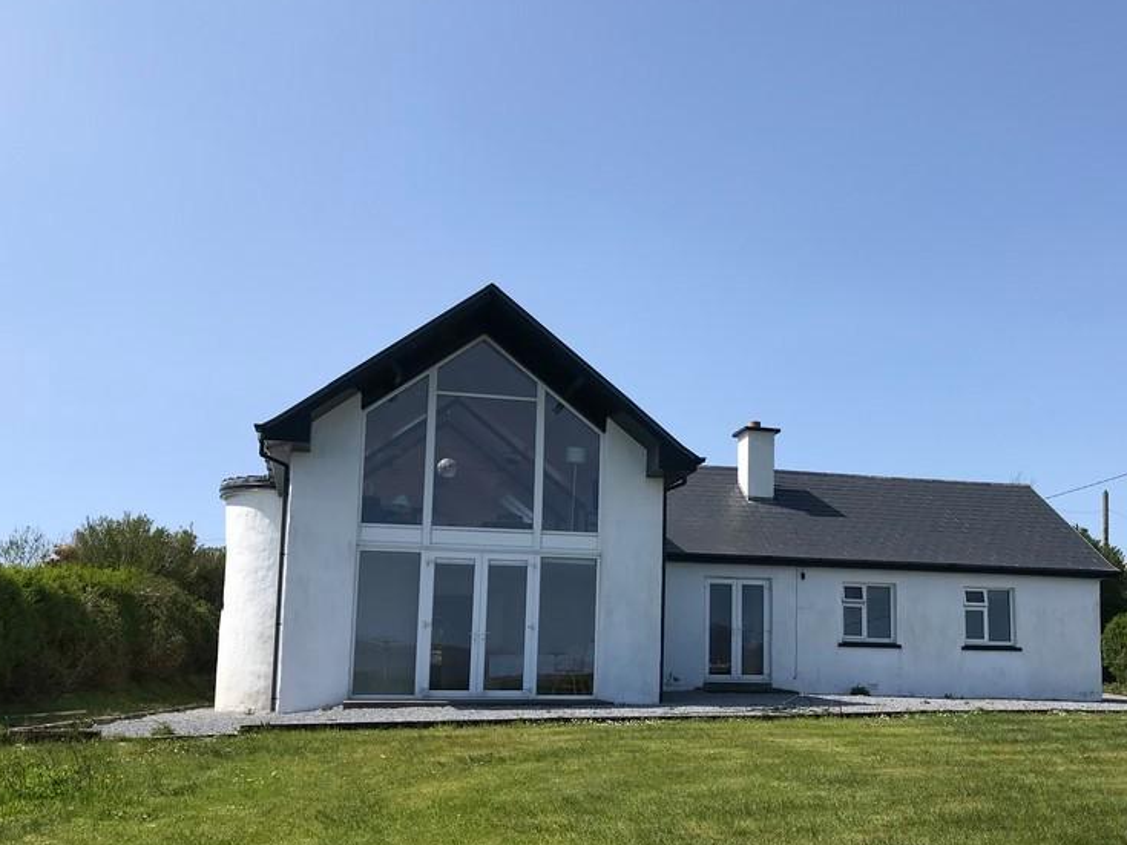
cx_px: 711
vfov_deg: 36.6
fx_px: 1270
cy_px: 520
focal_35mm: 39
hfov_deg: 47.4
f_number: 1.8
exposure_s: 1/2519
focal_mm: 3.99
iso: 20
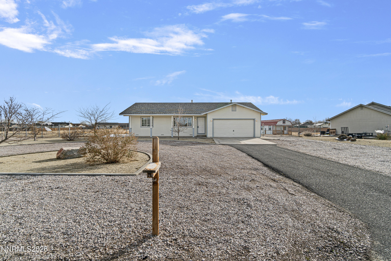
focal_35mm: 18
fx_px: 195
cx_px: 196
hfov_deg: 90.0
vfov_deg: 67.4
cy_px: 130
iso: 100
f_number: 9
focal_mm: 12
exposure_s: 1/40
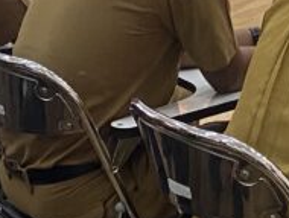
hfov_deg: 14.0
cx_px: 234
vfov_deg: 9.9
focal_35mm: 140
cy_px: -213
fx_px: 1170
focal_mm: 4.25
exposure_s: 1/50
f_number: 1.8
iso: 250
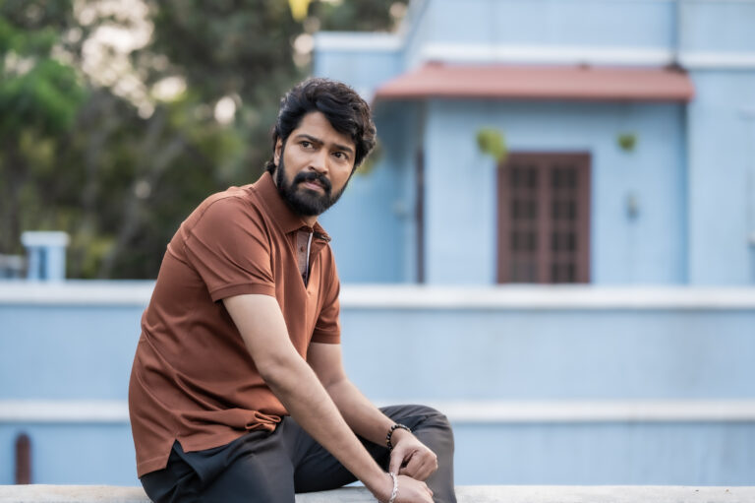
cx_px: 378
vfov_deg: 16.1
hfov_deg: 23.9
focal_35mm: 85
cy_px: 252
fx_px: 1781
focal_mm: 85
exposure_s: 1/160
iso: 200
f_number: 2.2
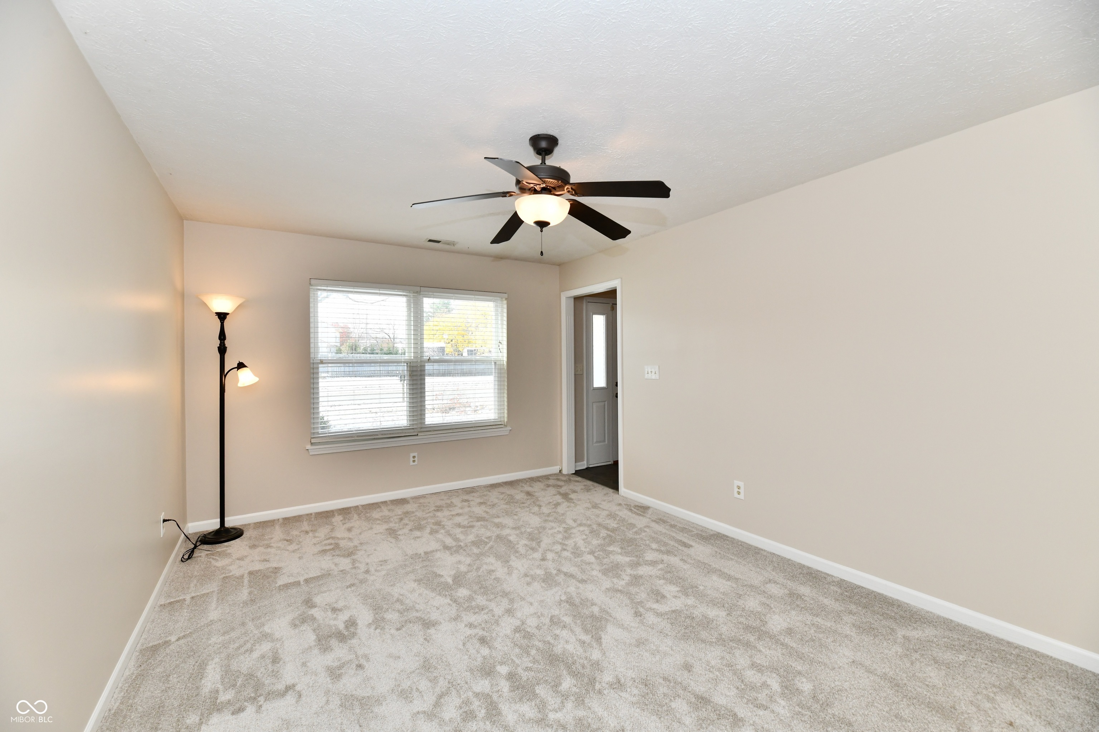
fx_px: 427
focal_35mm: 14
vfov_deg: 81.2
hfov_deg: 104.3
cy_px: 366
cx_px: 550
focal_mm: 14
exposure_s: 1/200
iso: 640
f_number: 7.1
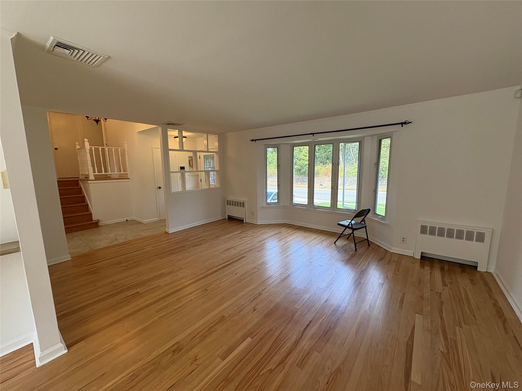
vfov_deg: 85.7
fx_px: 211
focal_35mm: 14
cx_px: 261
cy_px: 196
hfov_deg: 102.1
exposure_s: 1/120
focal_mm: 2.22
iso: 64
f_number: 2.2
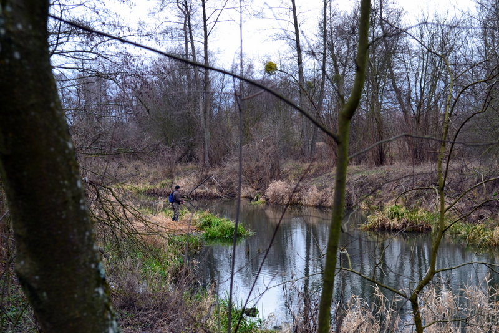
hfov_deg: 33.4
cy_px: 166
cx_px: 250
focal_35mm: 60
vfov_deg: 22.6
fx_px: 832
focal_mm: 40
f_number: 8
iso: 400
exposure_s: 1/80
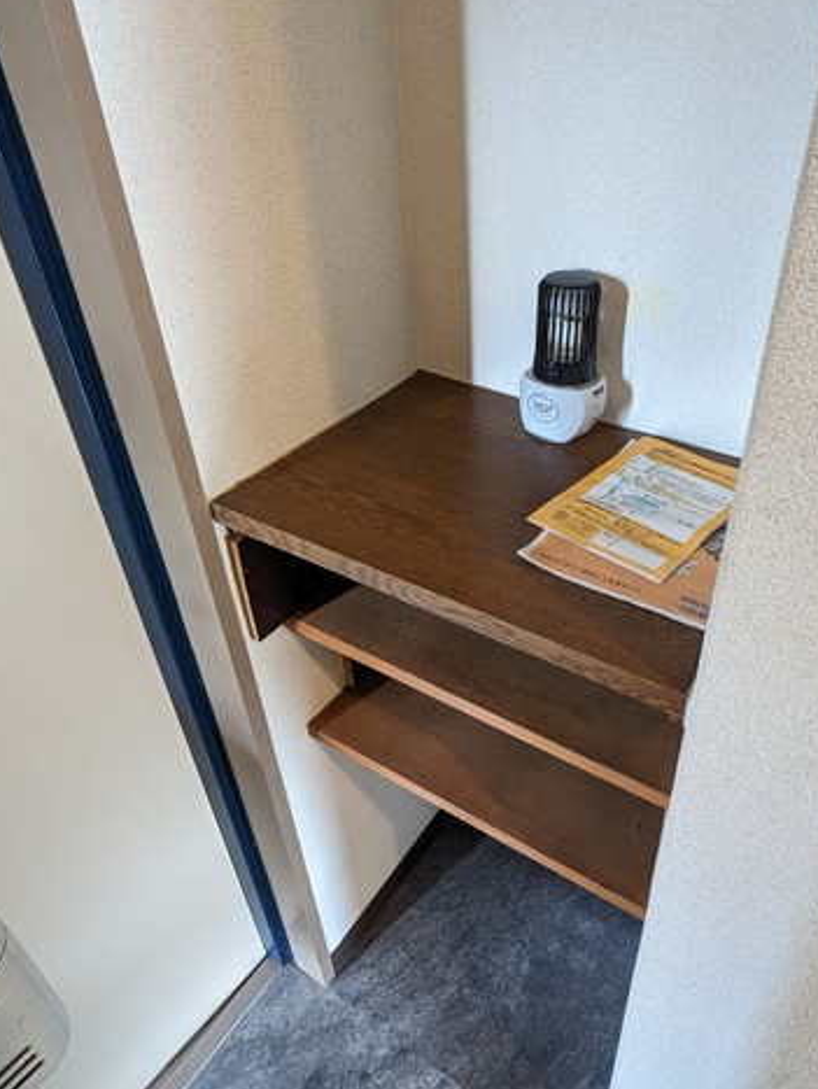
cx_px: 491
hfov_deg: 56.5
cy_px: 525
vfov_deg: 71.5
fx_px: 755
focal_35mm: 24
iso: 383
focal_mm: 2.35
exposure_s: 1/23.8
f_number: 2.2
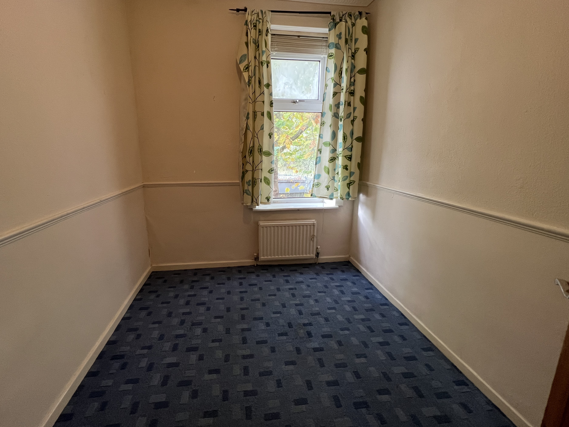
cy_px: 197
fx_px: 230
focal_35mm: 14
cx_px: 265
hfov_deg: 101.9
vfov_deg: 85.5
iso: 250
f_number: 1.8
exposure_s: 1/100
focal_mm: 1.57
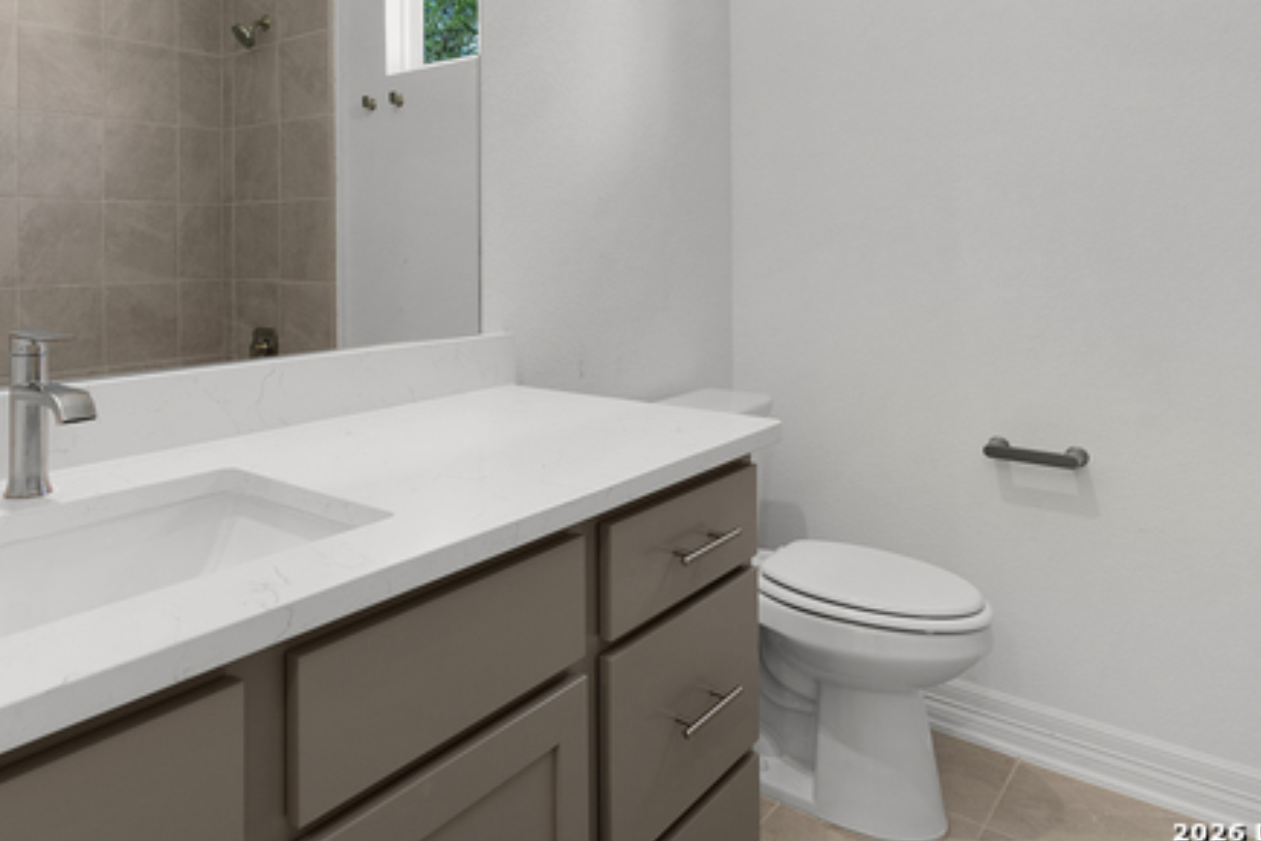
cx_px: 475
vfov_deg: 49.6
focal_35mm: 25
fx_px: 876
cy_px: 231
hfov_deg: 70.4
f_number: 9
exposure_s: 1/6
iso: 100
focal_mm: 17
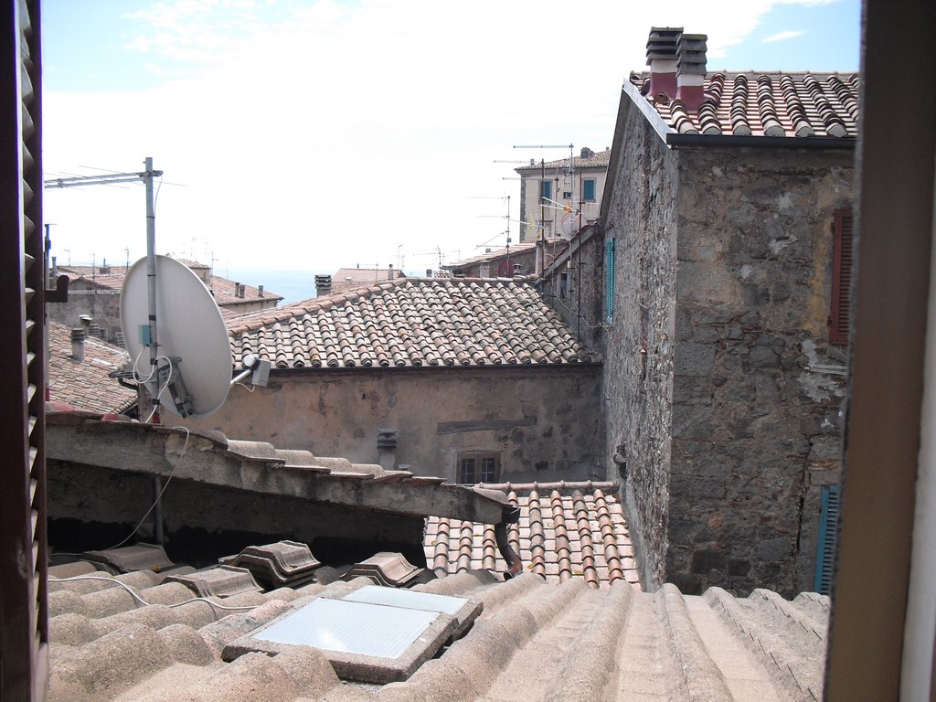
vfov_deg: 39.7
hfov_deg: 51.4
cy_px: 351
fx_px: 973
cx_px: 468
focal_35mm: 36
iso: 200
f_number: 7.8
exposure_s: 1/250
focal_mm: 6.3
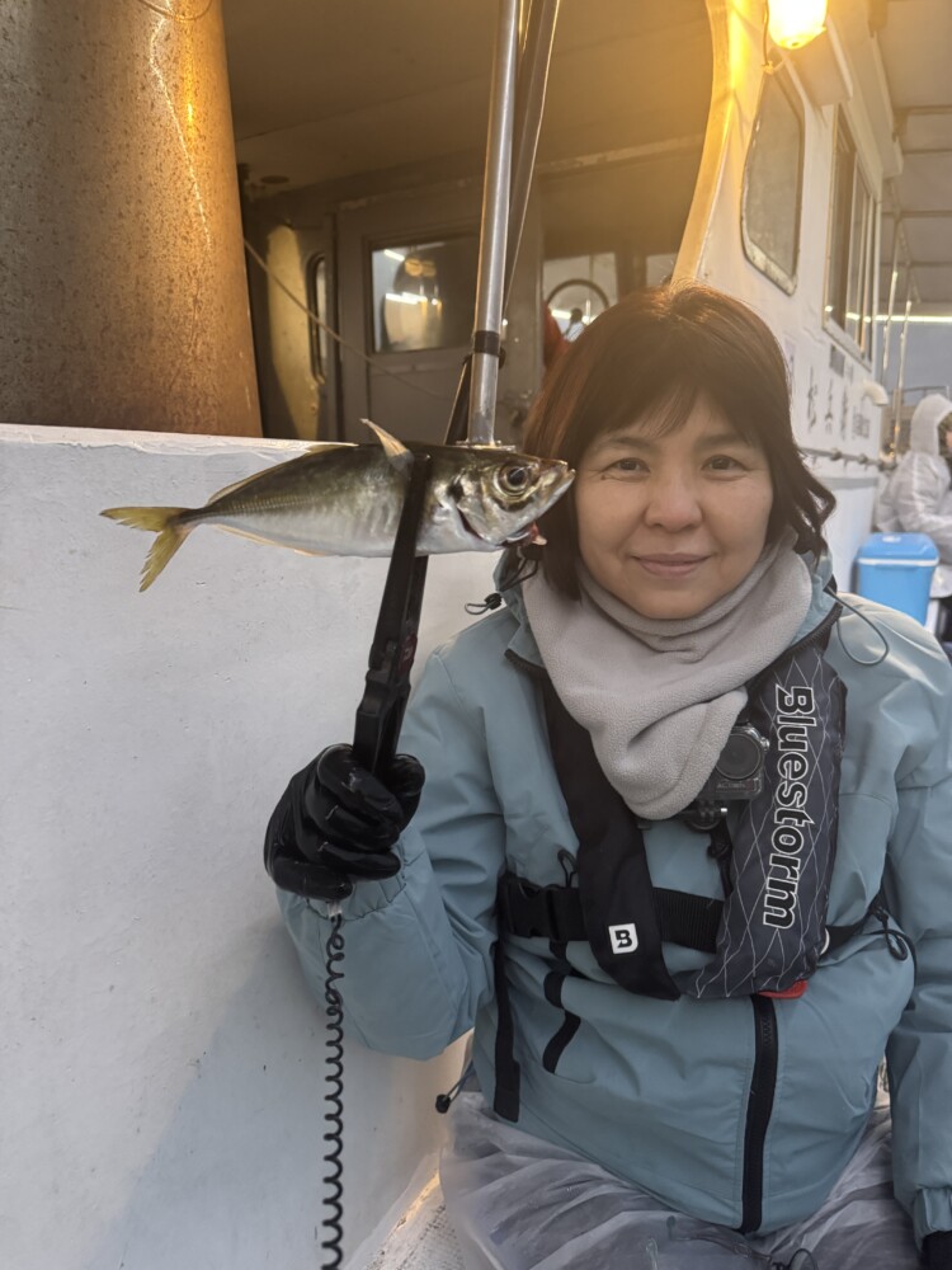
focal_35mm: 24
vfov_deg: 71.6
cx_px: 476
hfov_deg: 56.8
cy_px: 635
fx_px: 880
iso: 800
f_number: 1.78
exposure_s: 1/54
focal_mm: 6.76
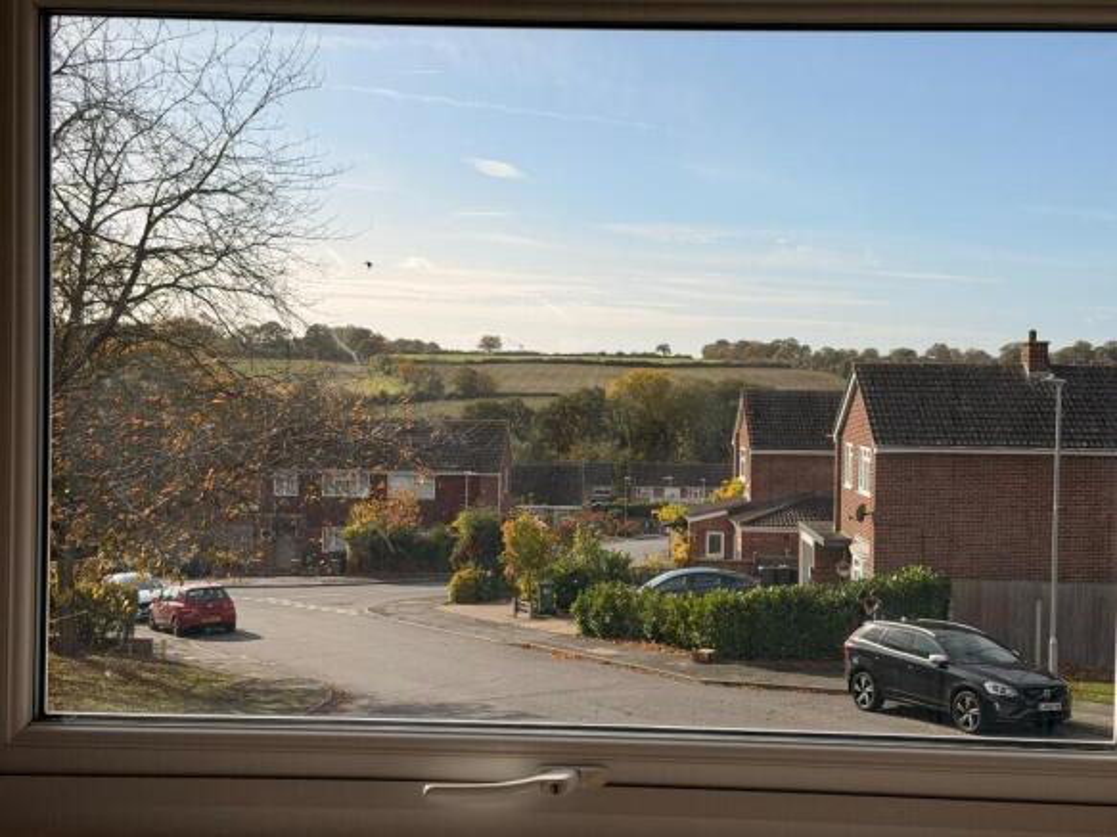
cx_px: 558
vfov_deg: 30.3
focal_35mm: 48
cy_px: 418
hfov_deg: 39.7
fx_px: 1549
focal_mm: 6.76
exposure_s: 1/7143
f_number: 1.78
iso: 80
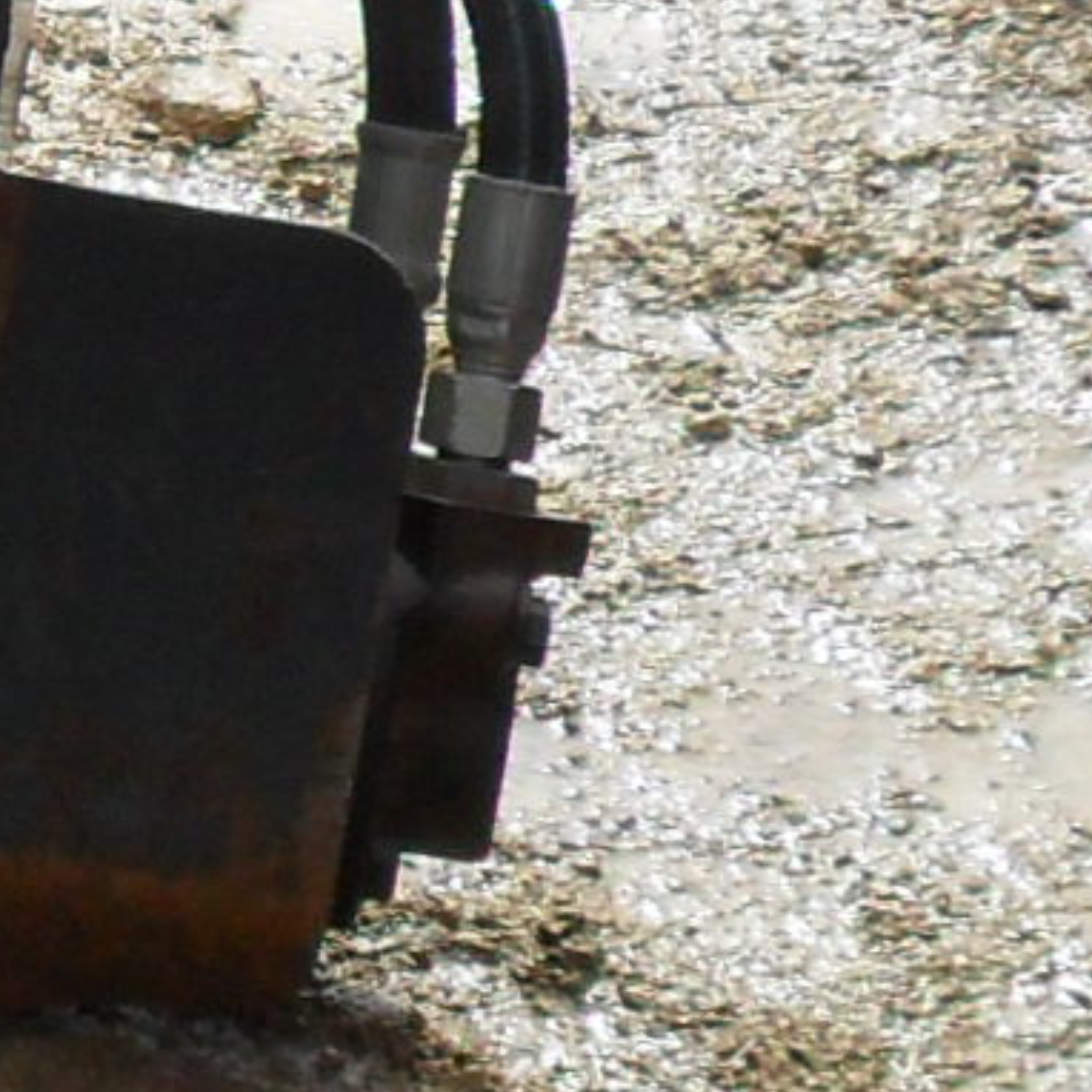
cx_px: -2158
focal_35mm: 219
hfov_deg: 7.1
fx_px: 7816
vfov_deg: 7.9
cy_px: -277
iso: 100
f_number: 4
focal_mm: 6.6
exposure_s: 1/750
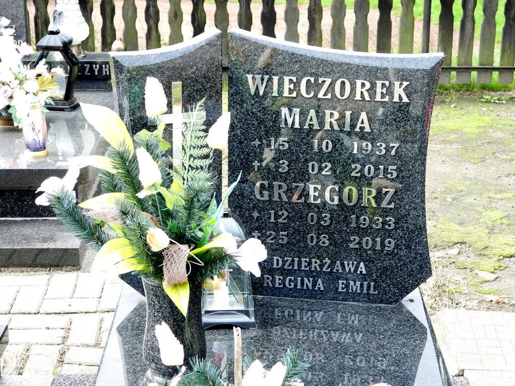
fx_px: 967
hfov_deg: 29.8
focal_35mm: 65
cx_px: 258
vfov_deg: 22.6
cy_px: 193
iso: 100
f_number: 3.5
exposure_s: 1/80
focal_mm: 11.7
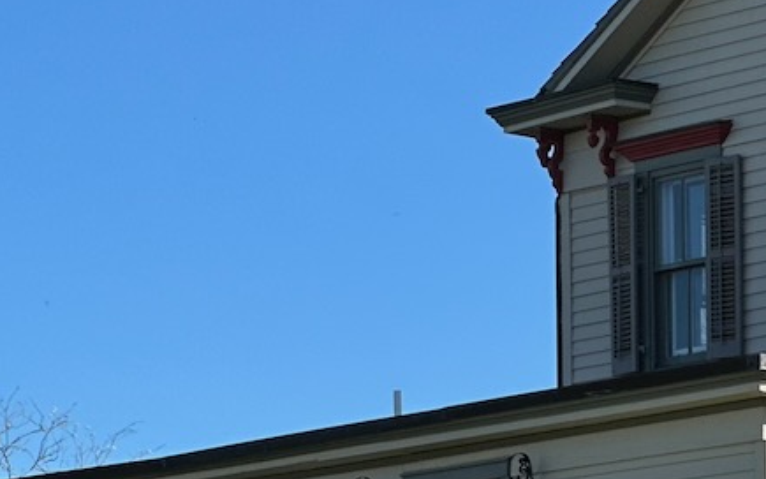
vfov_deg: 5.5
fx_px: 5011
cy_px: 484
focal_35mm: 240
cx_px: 912
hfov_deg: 8.6
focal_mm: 9
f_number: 2.8
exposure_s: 1/717
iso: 32
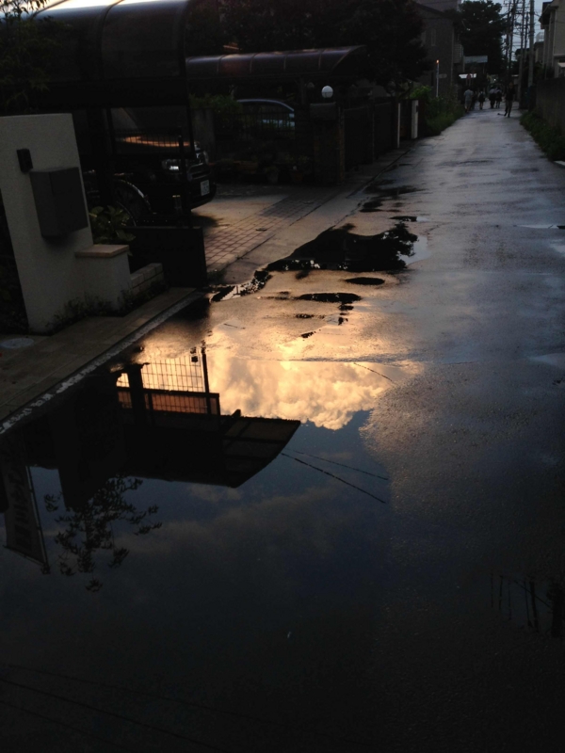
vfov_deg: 55.4
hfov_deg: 42.9
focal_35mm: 33
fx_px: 718
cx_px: 282
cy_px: 376
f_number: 2.4
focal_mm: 4.13
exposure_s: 1/120
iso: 64
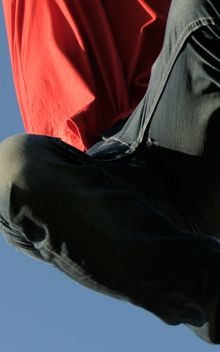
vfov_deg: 16.8
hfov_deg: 10.3
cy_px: 114
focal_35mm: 124
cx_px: 302
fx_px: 1189
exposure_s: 1/2000
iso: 200
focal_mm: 24
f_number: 2.8
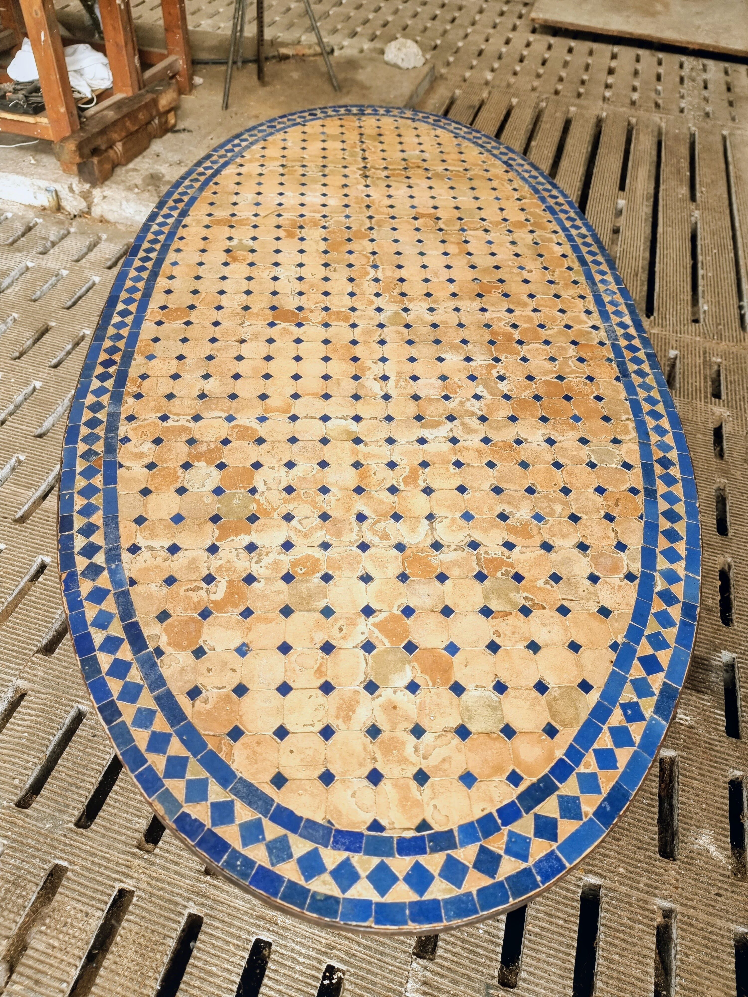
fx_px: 691
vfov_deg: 71.6
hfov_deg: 56.8
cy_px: 498
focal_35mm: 24
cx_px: 374
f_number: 1.8
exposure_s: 1/100
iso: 50
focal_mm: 6.7
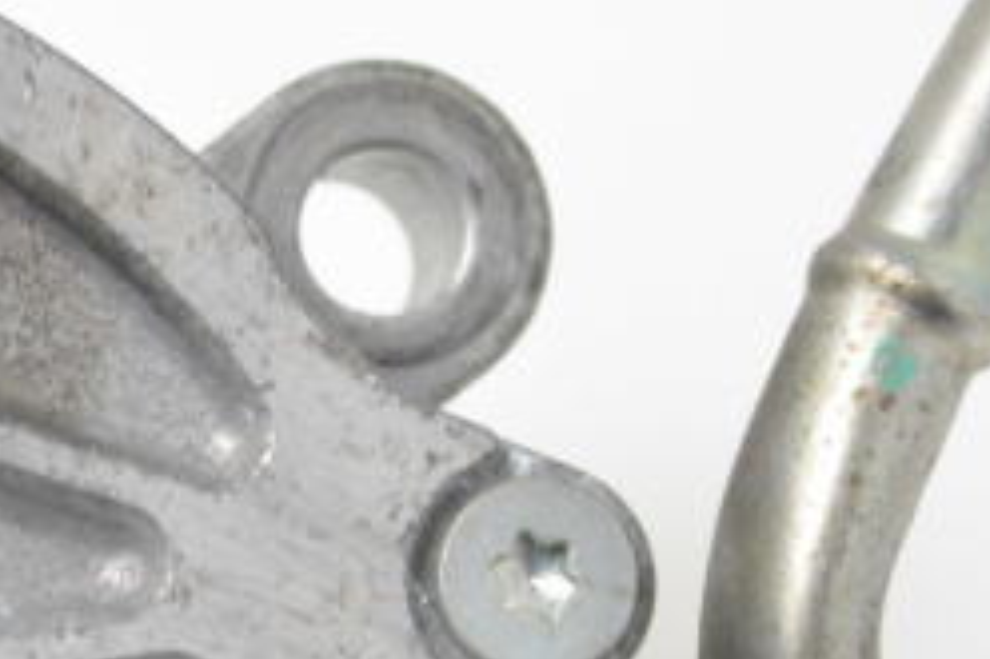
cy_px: 751
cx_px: -347
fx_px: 9152
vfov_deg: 4.1
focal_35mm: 333
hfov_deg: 6.1
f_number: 6.3
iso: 2000
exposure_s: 1/160
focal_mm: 55
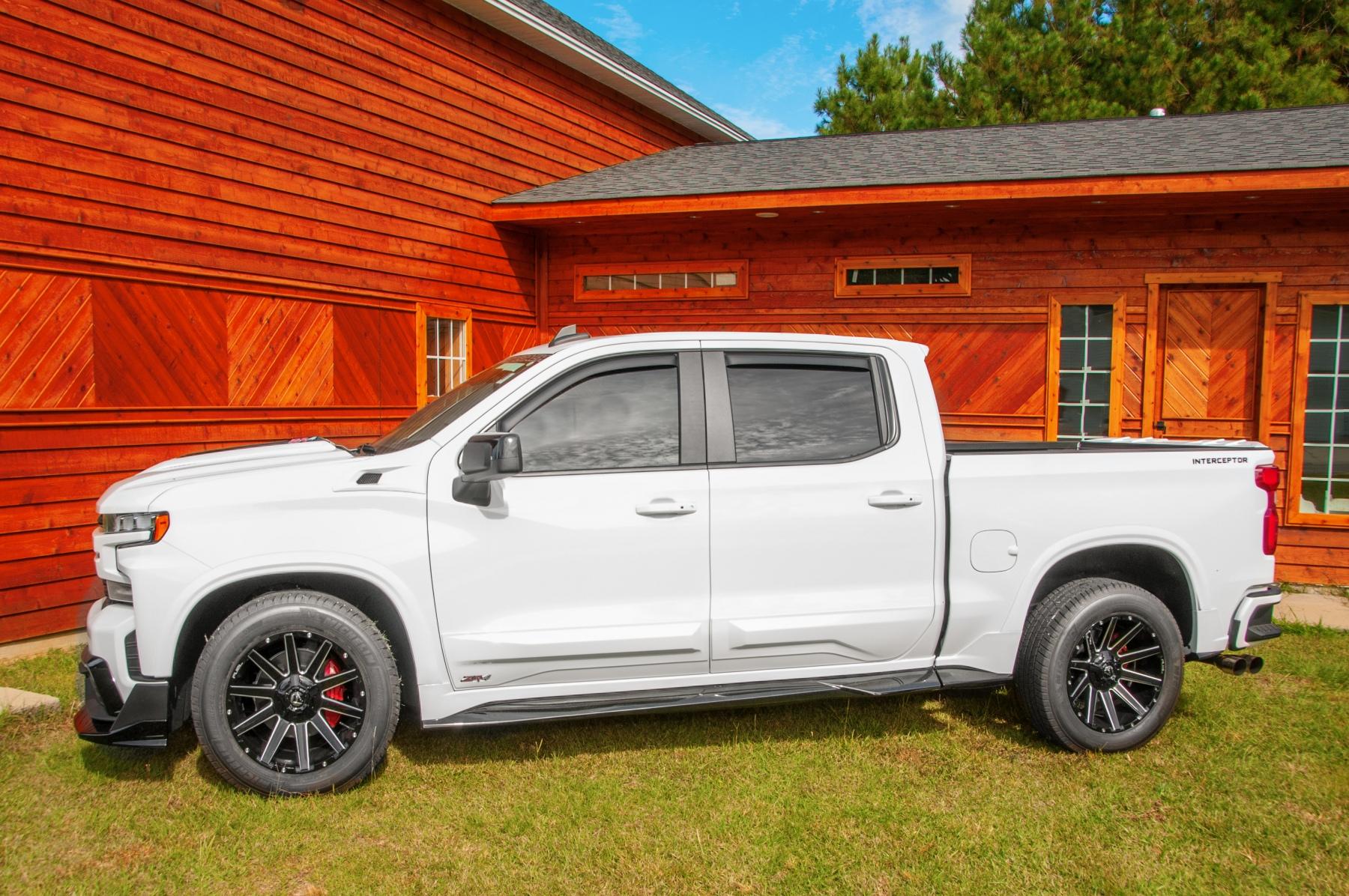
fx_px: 1123
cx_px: 674
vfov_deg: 43.5
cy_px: 448
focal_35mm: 30
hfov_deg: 62.0
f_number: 8
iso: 320
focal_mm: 20
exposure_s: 1/250
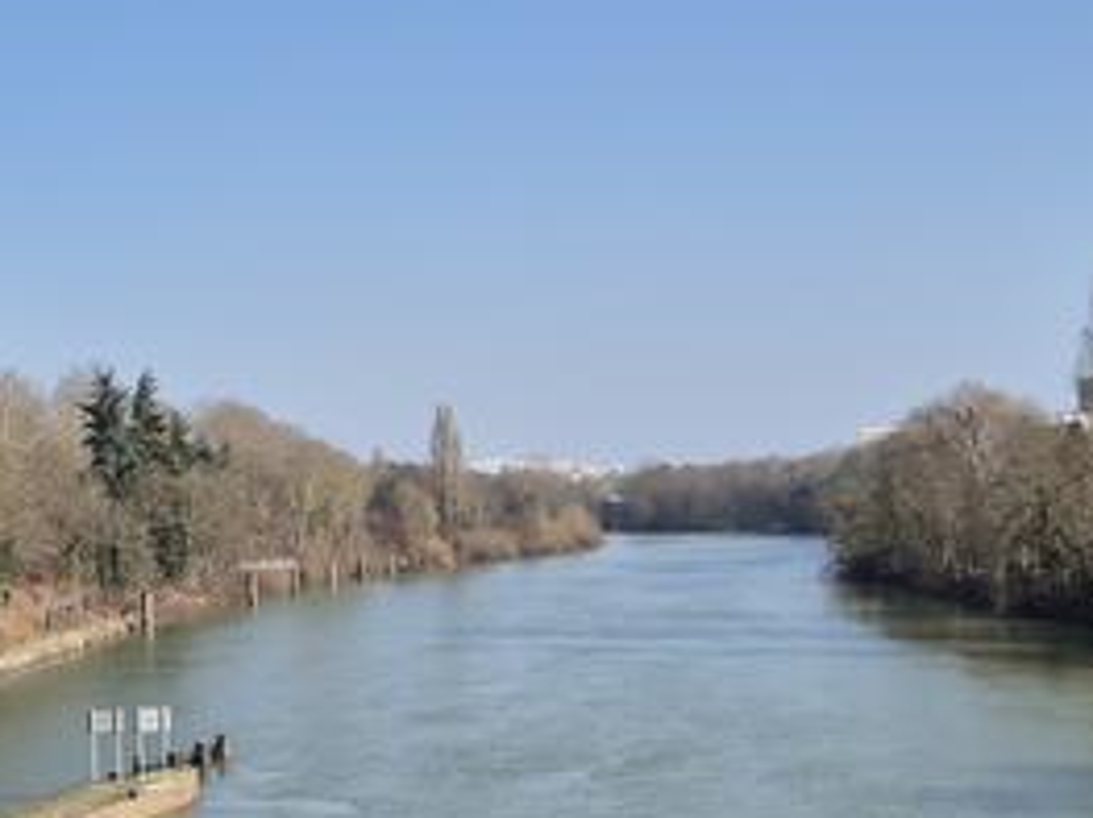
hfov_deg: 27.7
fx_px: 2209
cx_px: 457
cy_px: 490
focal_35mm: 70
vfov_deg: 21.0
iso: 25
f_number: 1.8
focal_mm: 5.4
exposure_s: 1/1484
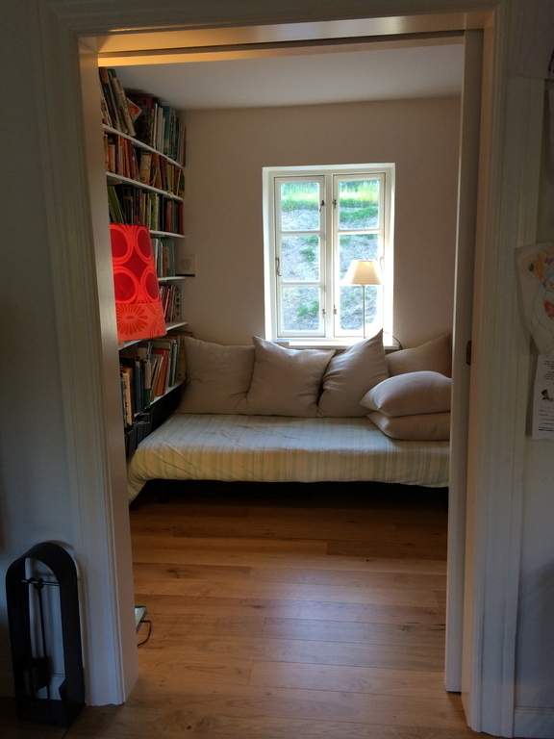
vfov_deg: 61.7
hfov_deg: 48.2
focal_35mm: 29
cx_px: 277
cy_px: 370
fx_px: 619
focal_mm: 4.15
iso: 64
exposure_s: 1/33
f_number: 2.2
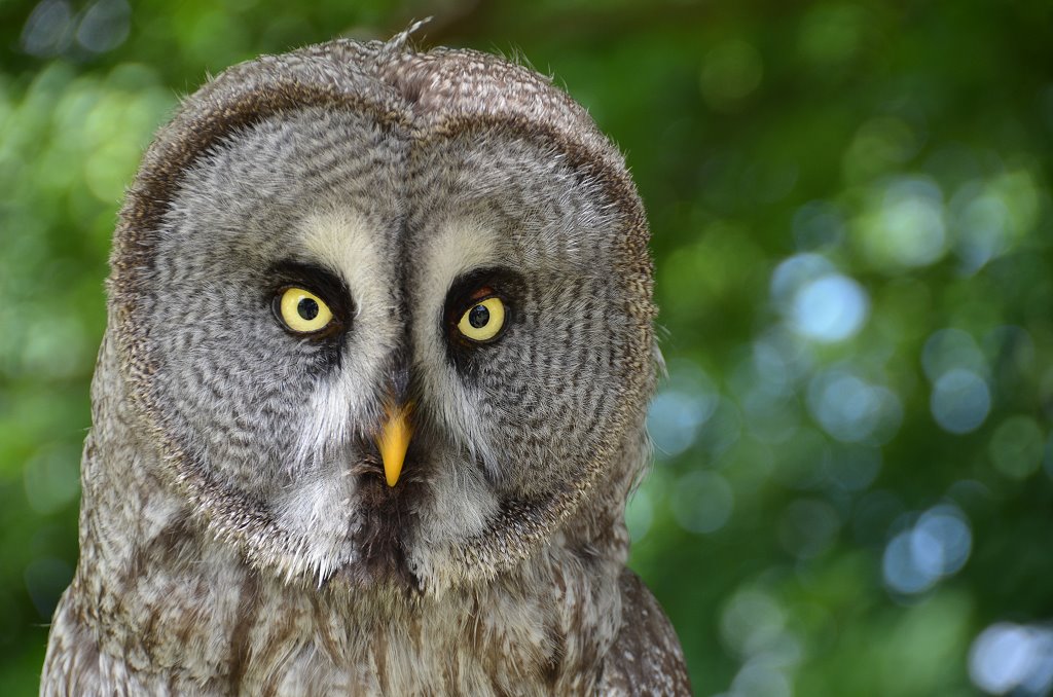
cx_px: 526
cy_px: 348
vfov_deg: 8.1
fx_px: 4903
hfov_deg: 12.3
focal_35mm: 168
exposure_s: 1/125
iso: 250
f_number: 5.3
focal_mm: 112
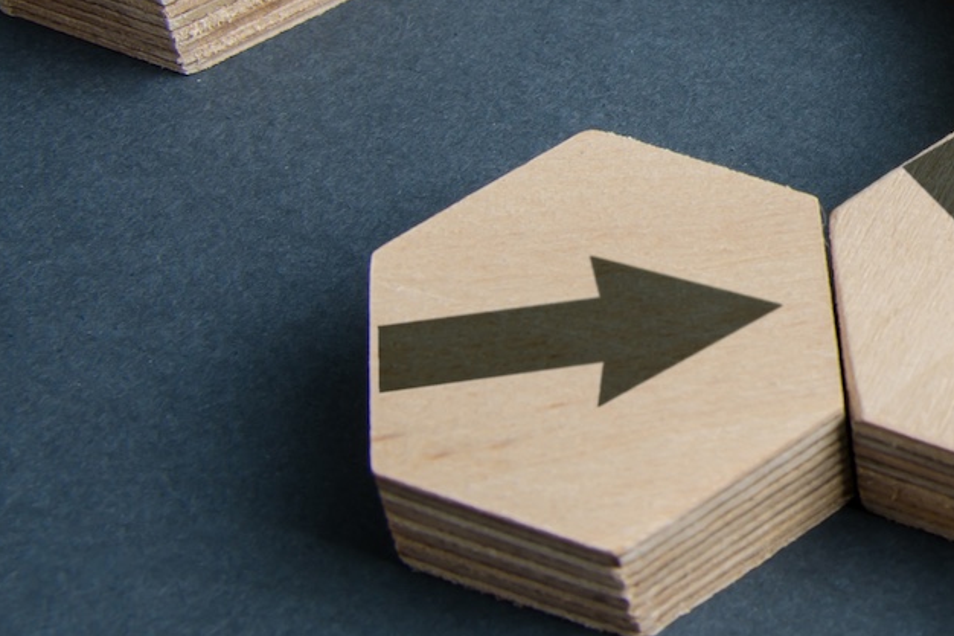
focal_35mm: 116
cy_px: -3
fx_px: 3085
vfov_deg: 11.6
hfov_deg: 16.4
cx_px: 1306
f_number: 8
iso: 100
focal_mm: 27
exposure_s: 1/200
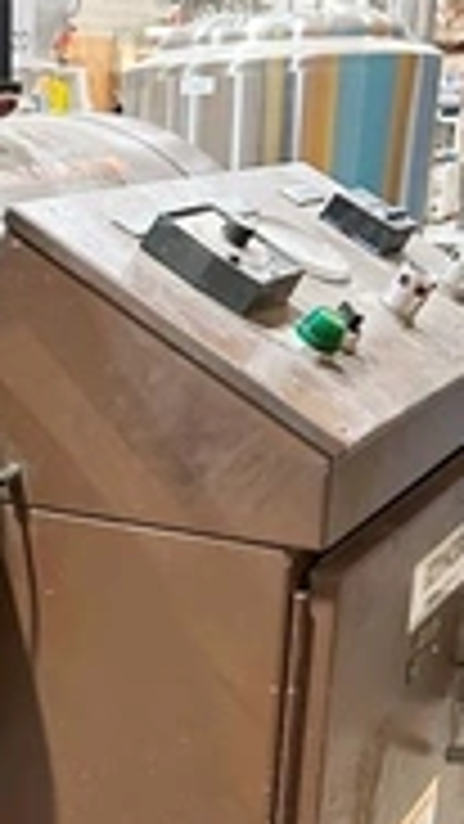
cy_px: 594
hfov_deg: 19.5
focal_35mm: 57
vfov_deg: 36.0
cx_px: -140
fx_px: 1246
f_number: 1.78
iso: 640
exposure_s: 1/40
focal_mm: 6.86
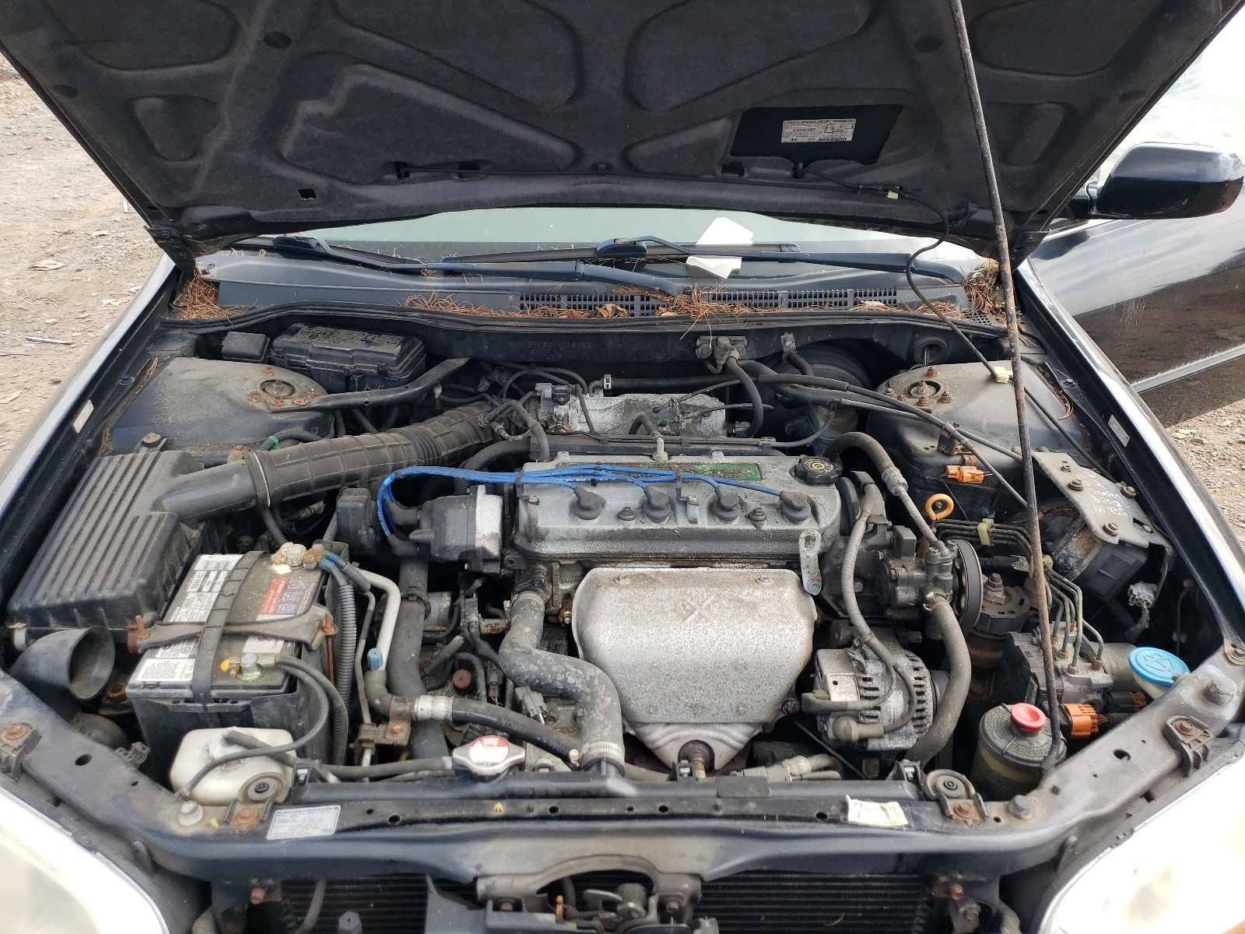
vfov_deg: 53.1
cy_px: 467
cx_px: 622
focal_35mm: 26
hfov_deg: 67.3
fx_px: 935
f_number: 1.5
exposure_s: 1/500
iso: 50
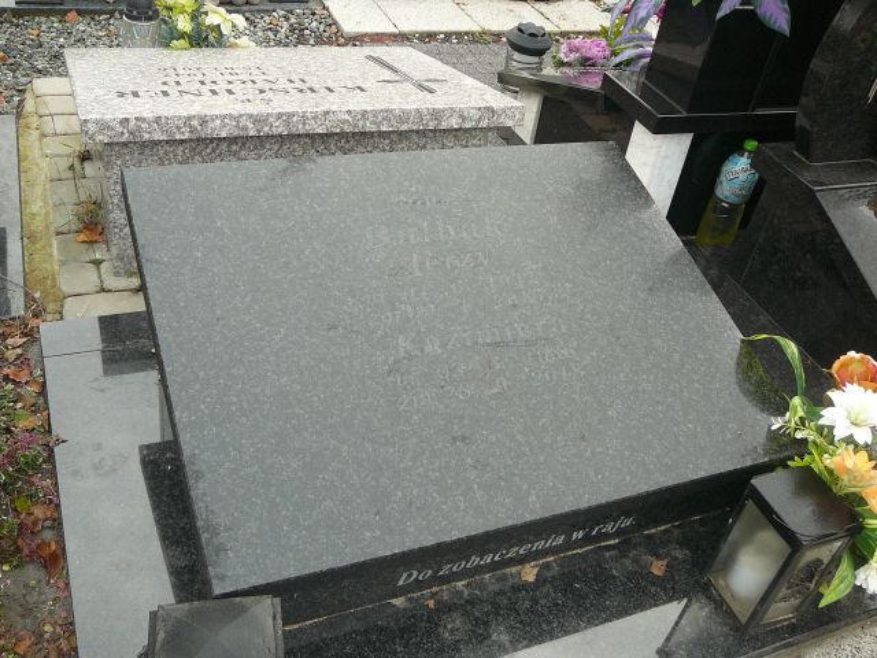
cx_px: 438
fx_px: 887
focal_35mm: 35
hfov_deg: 52.6
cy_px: 329
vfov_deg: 40.7
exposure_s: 1/60
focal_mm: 5.2
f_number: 2.8
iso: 100
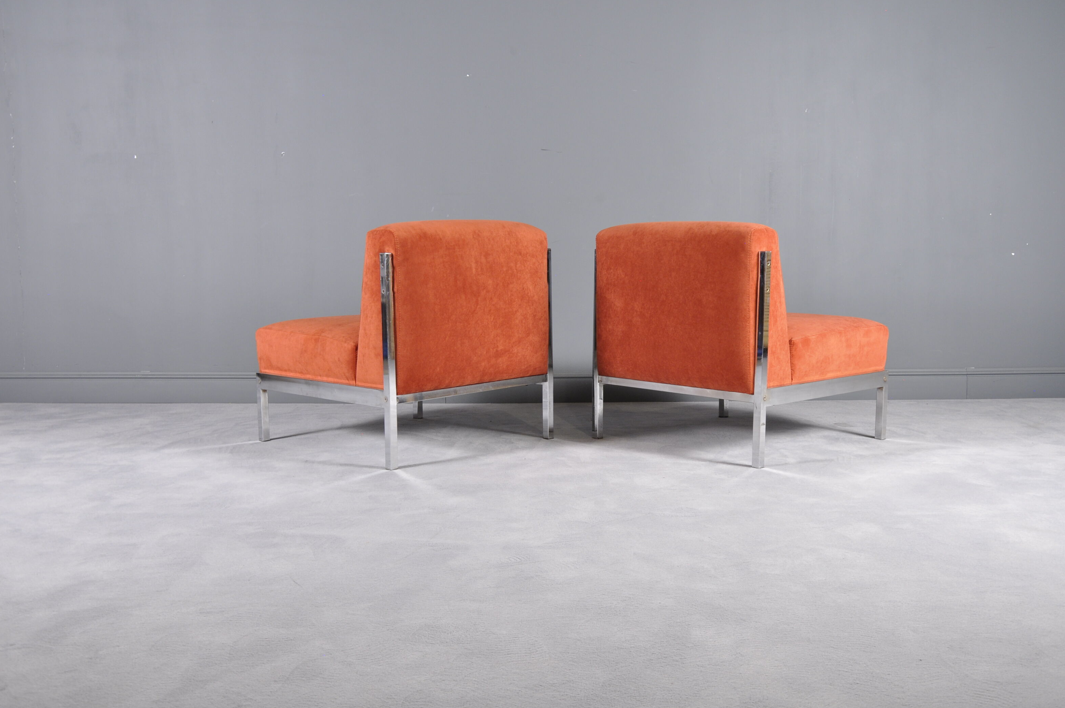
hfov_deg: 50.1
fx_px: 1138
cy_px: 349
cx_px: 546
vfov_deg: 34.5
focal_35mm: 39
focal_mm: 25
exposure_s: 1/5
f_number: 8
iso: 400
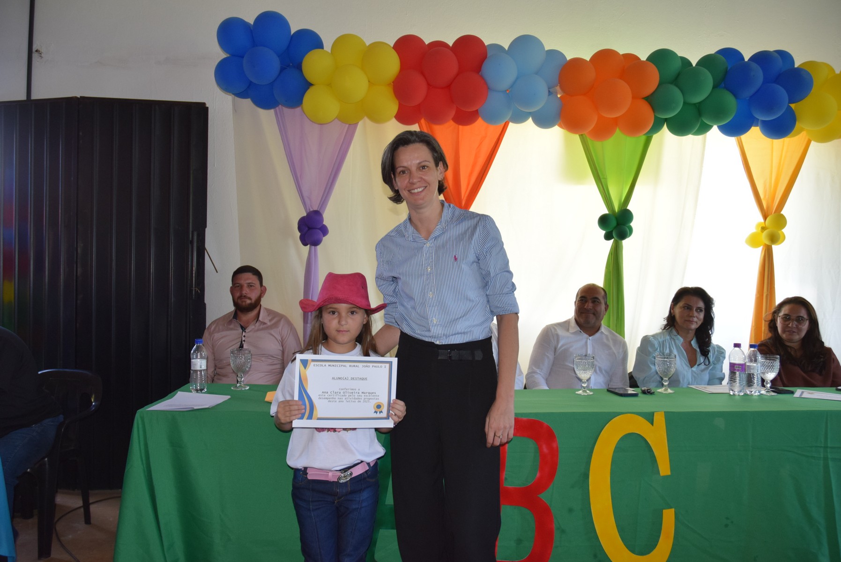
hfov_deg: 67.3
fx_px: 631
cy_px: 281
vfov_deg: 48.0
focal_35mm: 27
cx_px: 420
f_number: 5.6
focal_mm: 18
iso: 800
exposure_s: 1/125
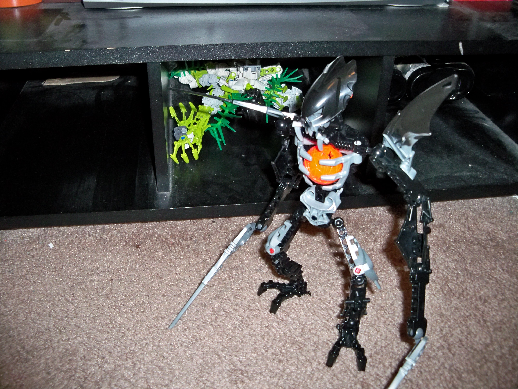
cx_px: 259
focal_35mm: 35
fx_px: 524
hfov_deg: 52.6
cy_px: 194
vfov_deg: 40.7
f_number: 3.5
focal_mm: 6.2
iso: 200
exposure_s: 1/30
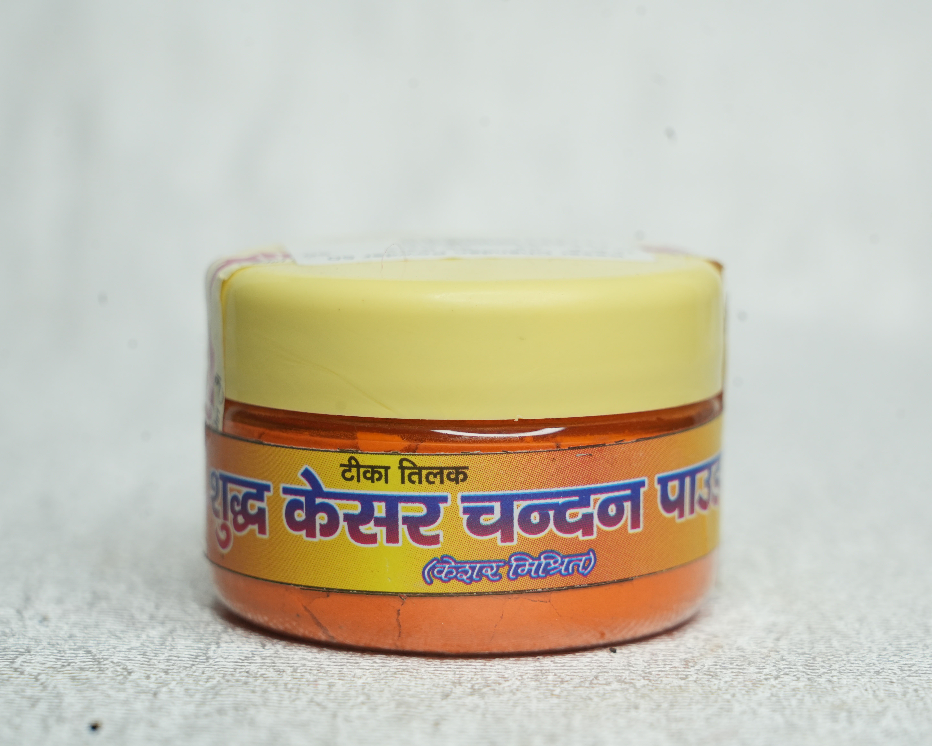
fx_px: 3283
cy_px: 374
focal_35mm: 119
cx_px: 474
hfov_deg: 16.2
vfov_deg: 13.0
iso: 1000
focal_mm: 105
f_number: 9
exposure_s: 1/125
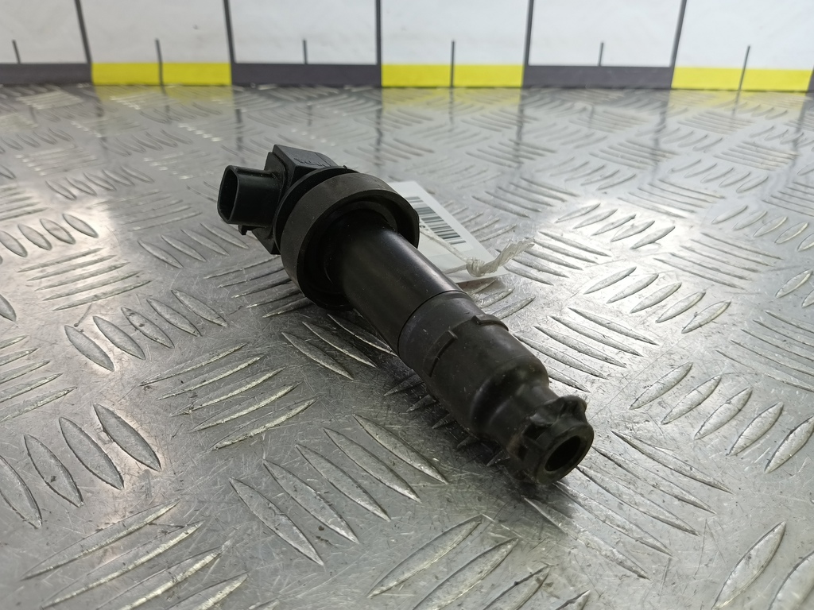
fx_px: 541
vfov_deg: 58.9
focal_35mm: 23
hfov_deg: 73.9
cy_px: 305
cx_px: 407
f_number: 1.6
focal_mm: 4.11
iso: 143
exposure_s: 1/100
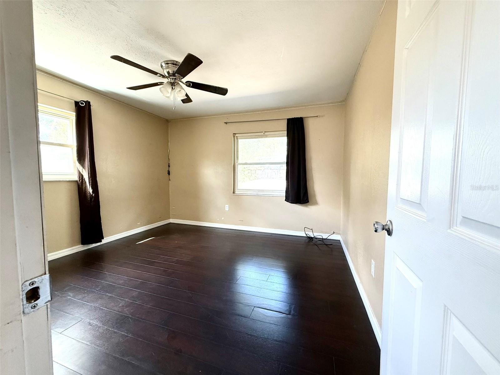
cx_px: 250
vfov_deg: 85.7
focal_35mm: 14
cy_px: 188
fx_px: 202
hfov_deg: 102.1
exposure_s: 1/120
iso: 400
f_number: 2.2
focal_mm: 2.22
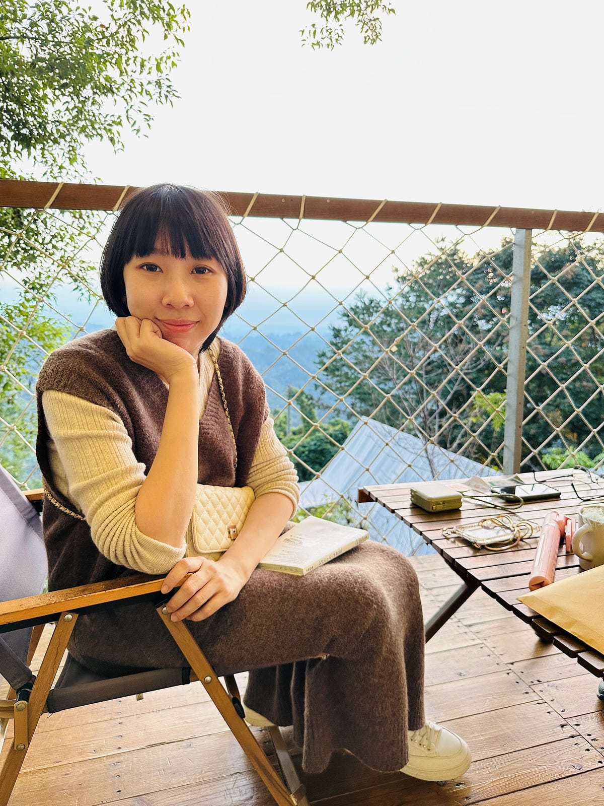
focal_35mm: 24
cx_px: 302
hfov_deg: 56.8
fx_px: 558
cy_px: 403
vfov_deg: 71.6
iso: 125
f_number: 1.78
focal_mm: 6.86
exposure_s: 1/60
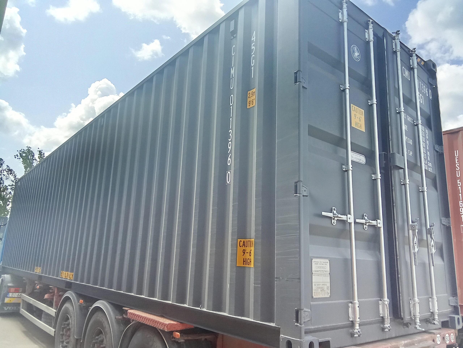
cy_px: 174
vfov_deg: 49.7
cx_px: 232
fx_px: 375
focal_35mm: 28
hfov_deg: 63.4
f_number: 2
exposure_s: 1/215
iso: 100
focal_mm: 2.78
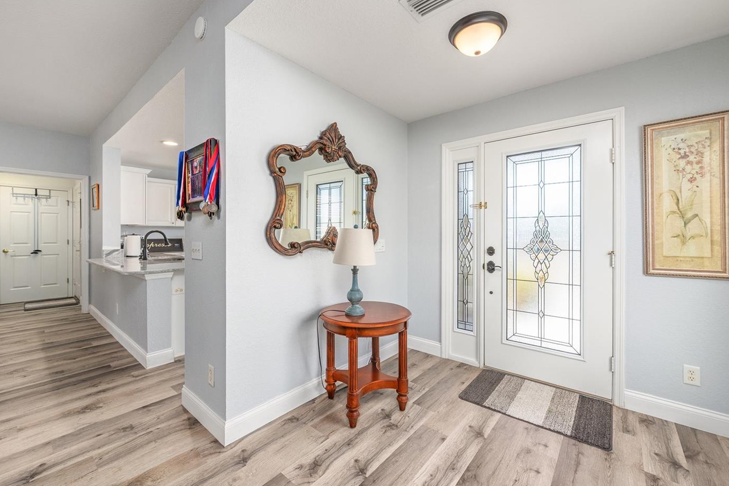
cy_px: 234
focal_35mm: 15
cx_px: 372
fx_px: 304
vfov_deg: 77.3
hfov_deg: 100.4
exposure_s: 1/13
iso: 320
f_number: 9
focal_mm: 13
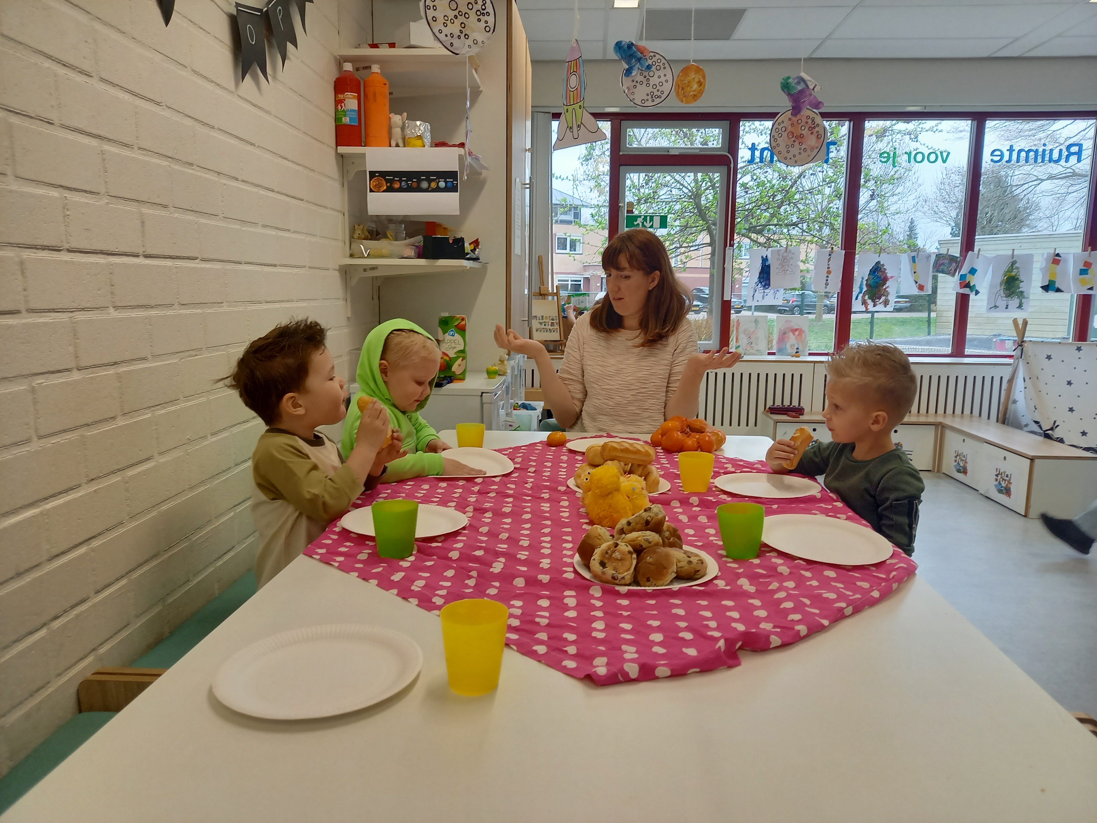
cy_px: 412
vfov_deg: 54.9
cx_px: 548
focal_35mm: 25
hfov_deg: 69.4
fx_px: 792
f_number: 2
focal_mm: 4.6
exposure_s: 1/49
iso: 125
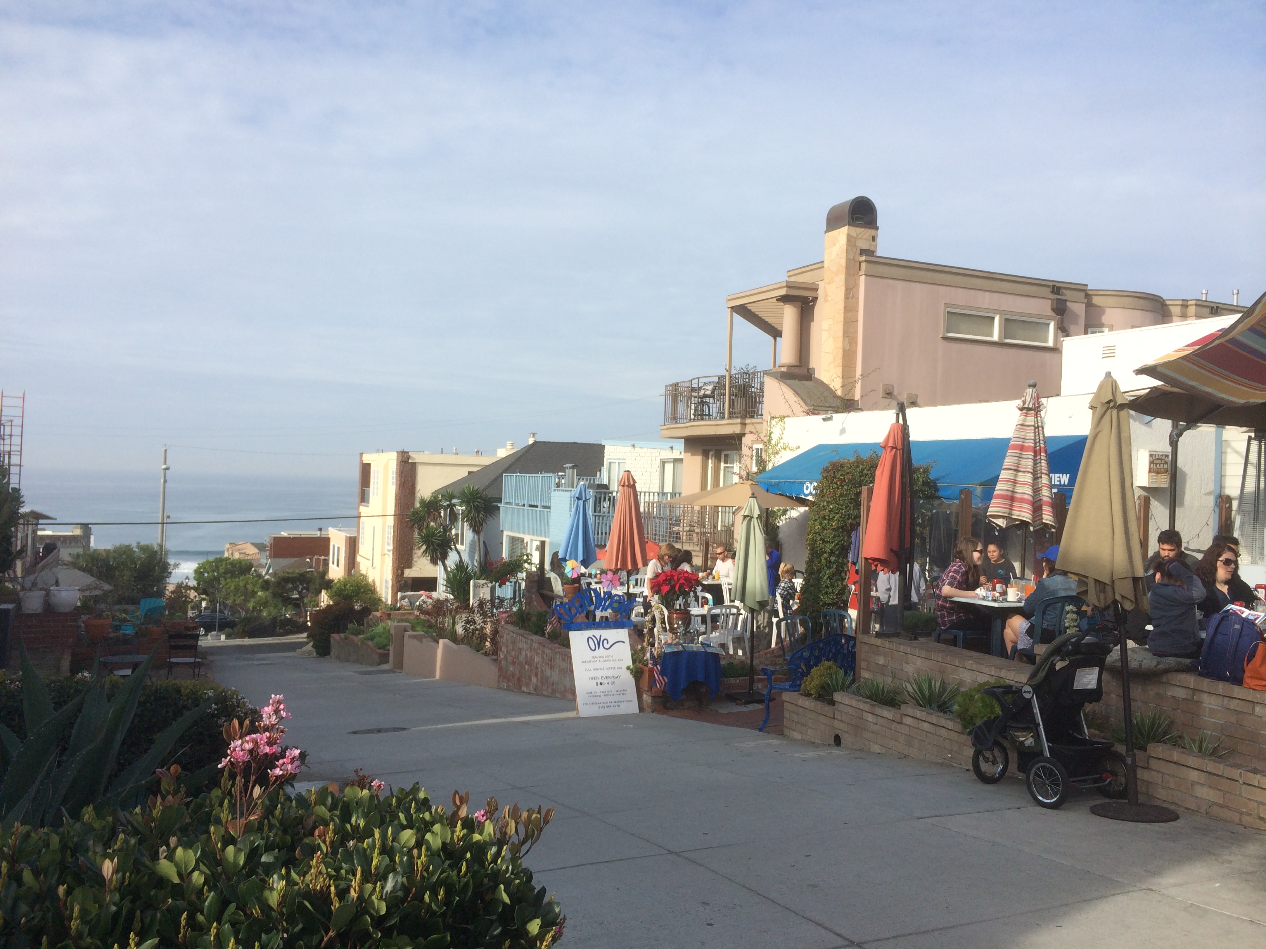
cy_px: 474
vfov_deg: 46.8
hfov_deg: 60.0
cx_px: 633
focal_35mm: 30
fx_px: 1097
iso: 40
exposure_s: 1/1786
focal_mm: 4.12
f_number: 2.2
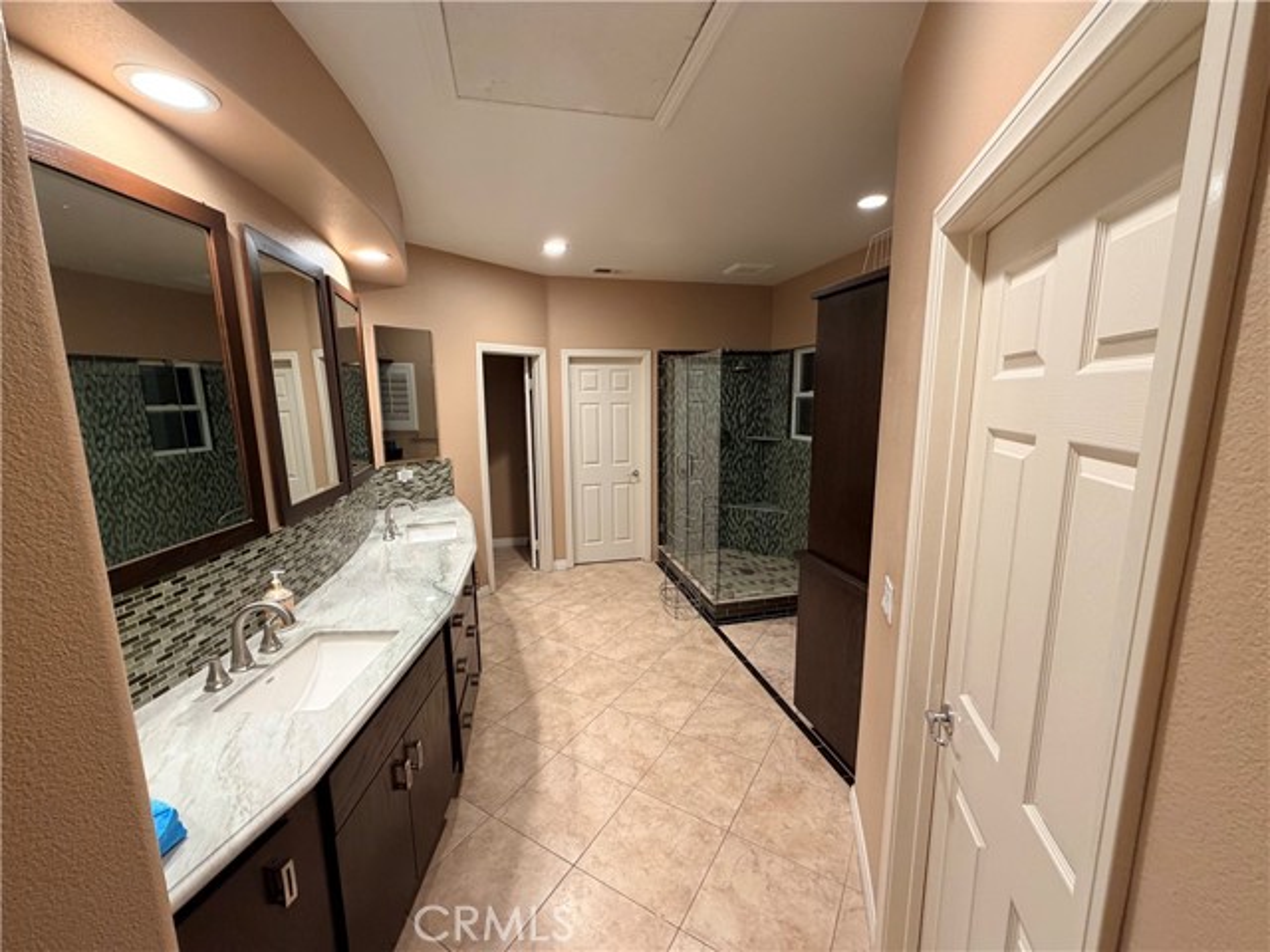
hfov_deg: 102.1
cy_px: 476
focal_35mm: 14
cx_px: 635
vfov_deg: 85.7
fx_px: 514
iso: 200
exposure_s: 1/60
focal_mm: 2.22
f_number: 2.2
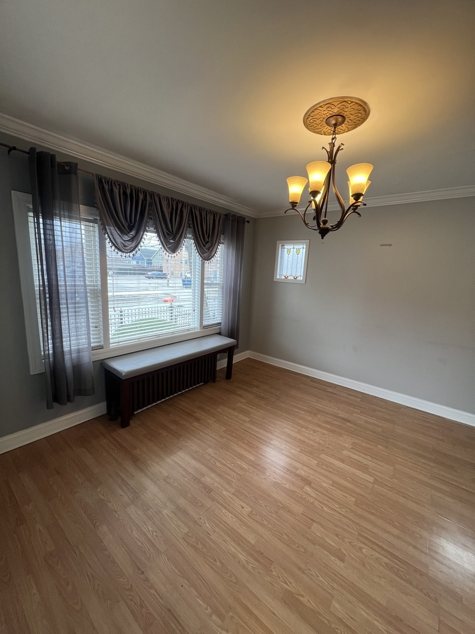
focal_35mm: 13
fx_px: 238
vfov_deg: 106.2
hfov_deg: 89.9
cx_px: 238
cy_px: 317
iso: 64
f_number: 1.8
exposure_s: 1/120
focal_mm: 1.57
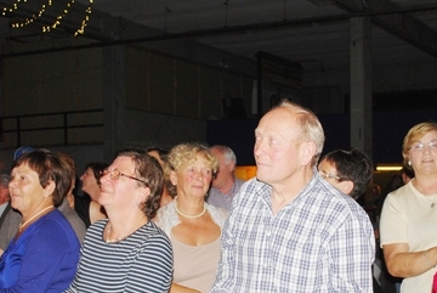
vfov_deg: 19.4
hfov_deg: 28.7
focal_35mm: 70
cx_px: 265
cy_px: 204
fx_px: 851
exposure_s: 1/60
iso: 200
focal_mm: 28
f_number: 4.5
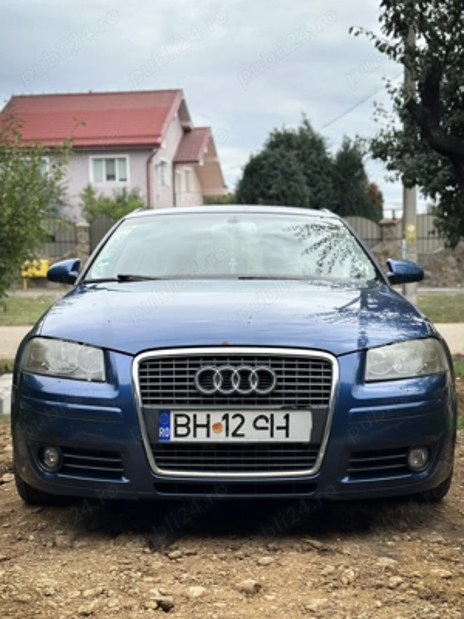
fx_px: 858
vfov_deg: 39.7
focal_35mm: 48
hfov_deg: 30.3
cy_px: 310
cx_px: 232
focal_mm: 6.86
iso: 100
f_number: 1.8
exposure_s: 1/3200
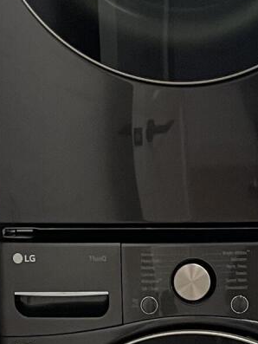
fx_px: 1301
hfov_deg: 11.2
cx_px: 290
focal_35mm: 131
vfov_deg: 14.9
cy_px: 312
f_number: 1.6
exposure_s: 1/60
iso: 100
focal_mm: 4.2
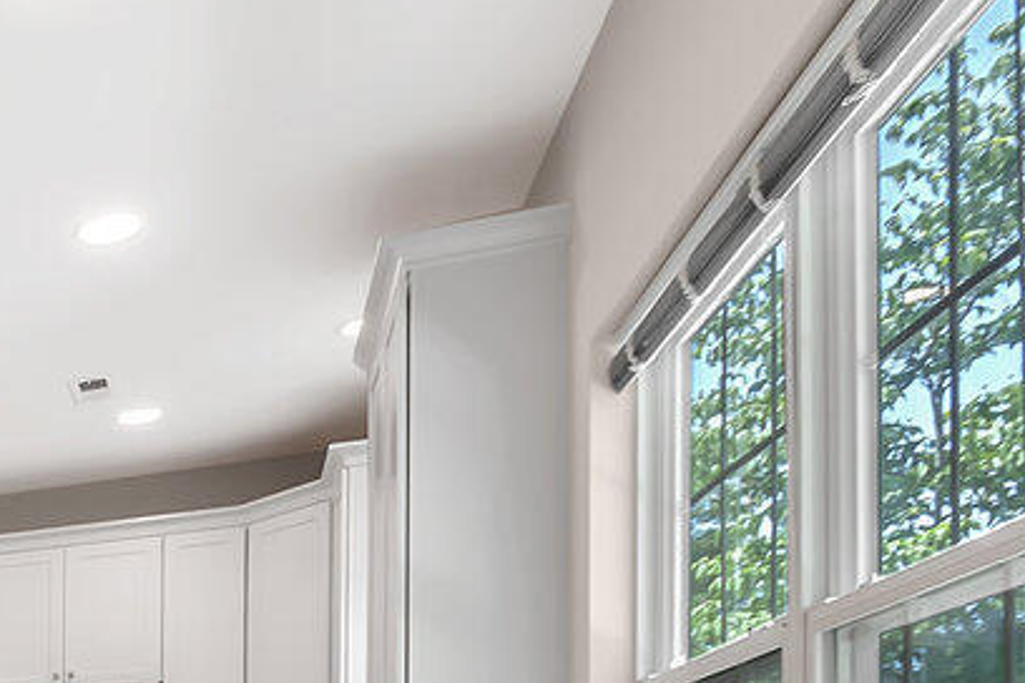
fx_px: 1338
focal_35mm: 47
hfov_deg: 29.9
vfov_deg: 25.2
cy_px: 856
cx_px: -412
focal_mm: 10
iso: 200
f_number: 9
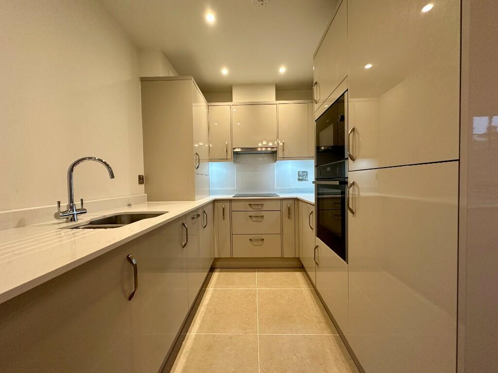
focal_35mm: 14
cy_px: 186
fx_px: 201
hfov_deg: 102.1
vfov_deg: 85.7
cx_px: 249
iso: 200
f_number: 2.2
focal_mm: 2.22
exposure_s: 1/100
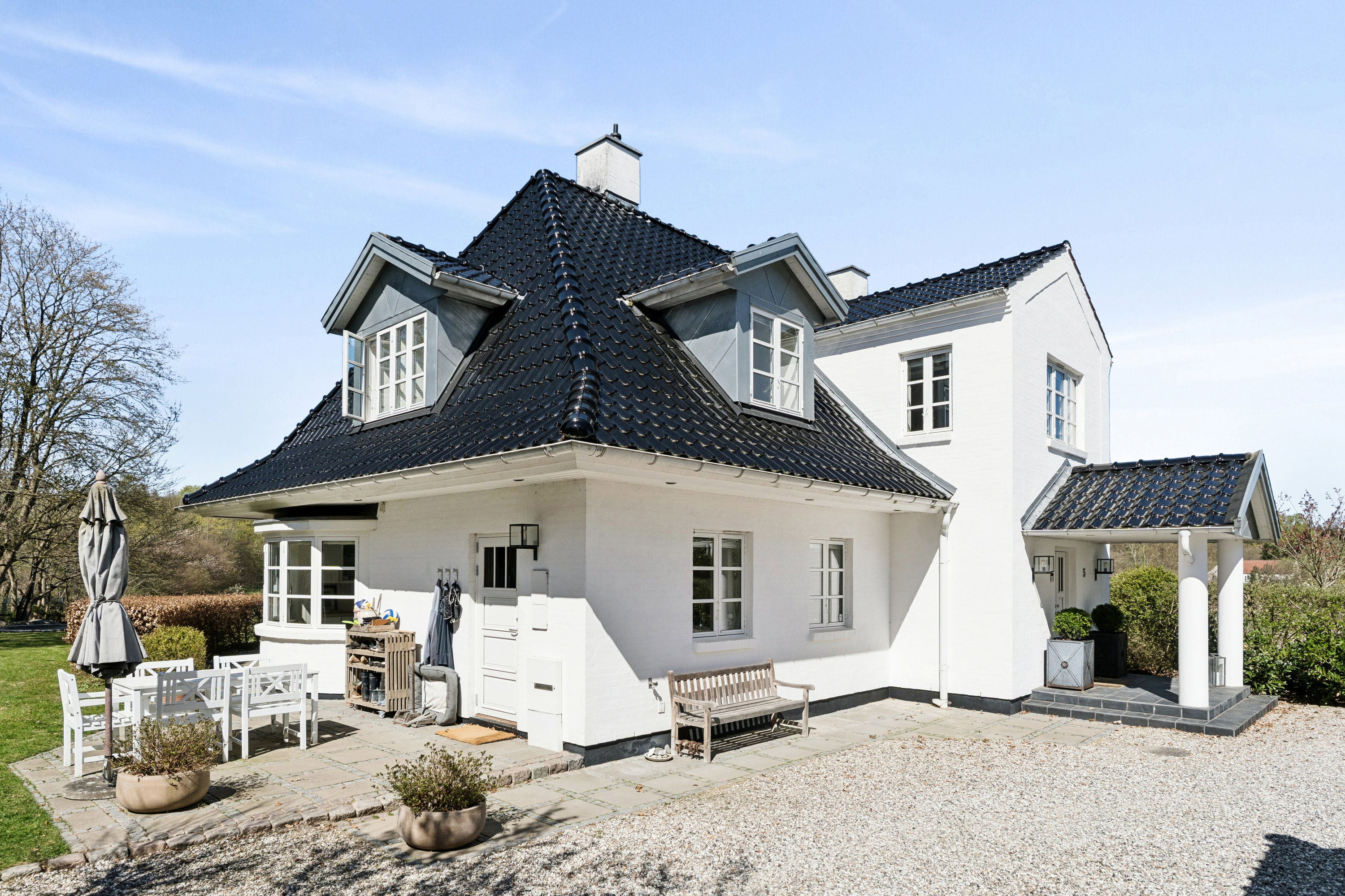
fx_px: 785
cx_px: 672
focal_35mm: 21
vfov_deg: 59.5
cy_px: 448
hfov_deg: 81.2
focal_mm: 14
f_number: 7.1
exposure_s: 1/1250
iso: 250
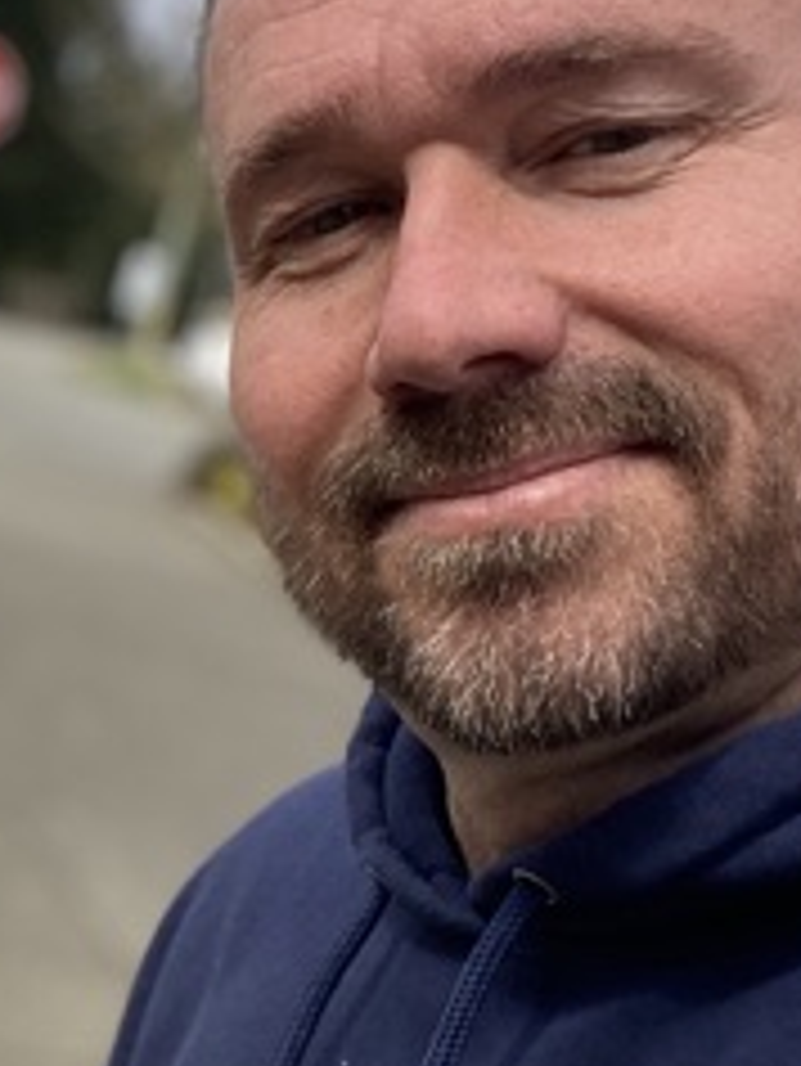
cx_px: -135
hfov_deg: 18.5
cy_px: 684
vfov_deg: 25.5
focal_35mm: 76
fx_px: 2343
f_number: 2.2
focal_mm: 2.71
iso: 25
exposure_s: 1/1418
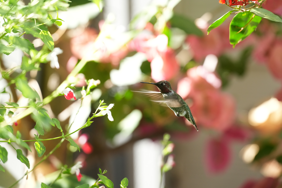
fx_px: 4700
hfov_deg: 3.4
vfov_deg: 2.3
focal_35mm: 600
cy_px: 94
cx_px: 141
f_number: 5.6
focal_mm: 600
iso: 2000
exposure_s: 1/500
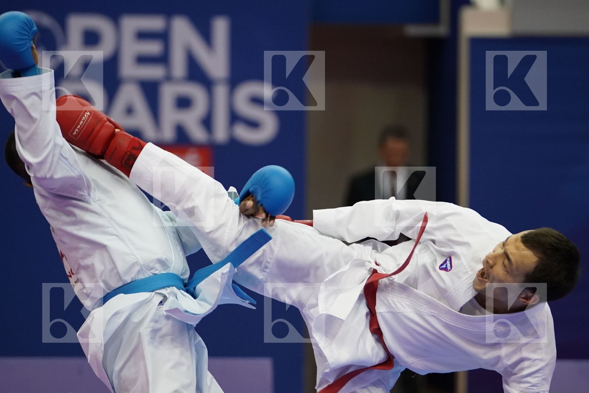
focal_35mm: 231
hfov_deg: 8.9
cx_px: 294
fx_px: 3779
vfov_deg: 5.9
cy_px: 196
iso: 3200
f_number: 2.8
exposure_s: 1/1000
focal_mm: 154
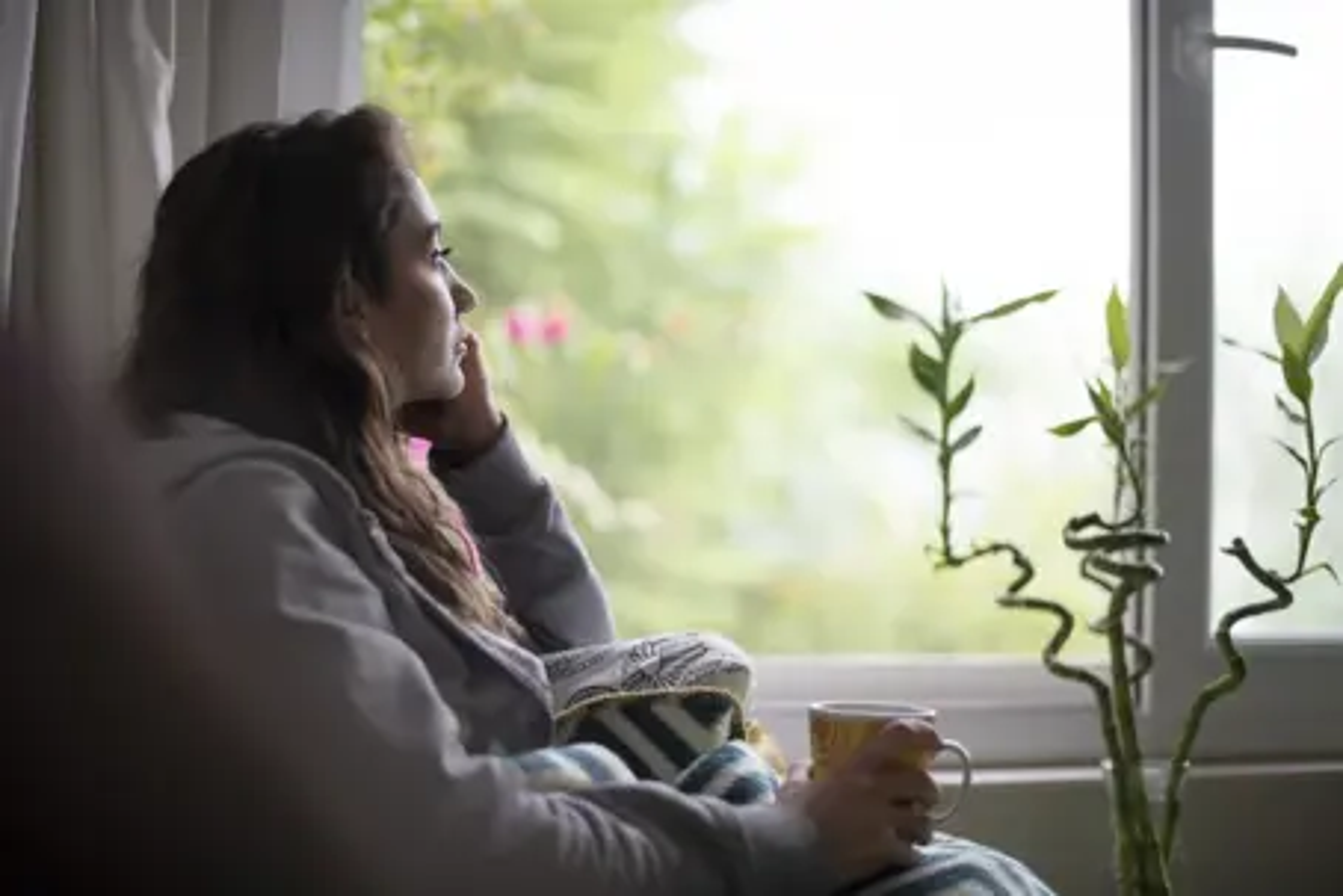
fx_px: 1866
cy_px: 448
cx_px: 672
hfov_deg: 39.6
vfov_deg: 27.0
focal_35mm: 50
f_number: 1.8
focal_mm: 50
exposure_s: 1/160
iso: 400
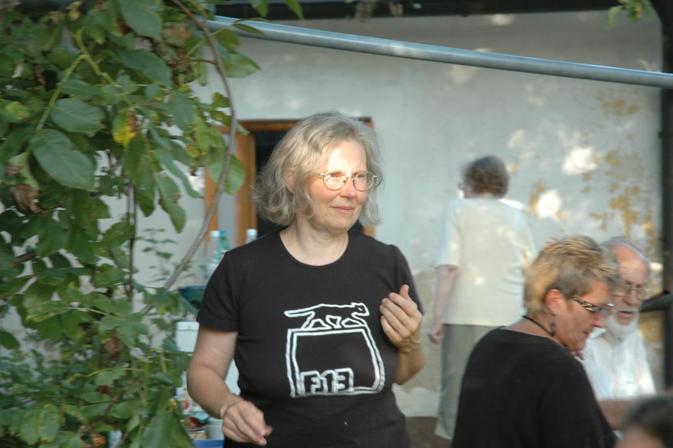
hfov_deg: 19.5
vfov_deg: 13.0
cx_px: 336
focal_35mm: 105
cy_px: 224
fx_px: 1961
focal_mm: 70
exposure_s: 1/30
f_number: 4.5
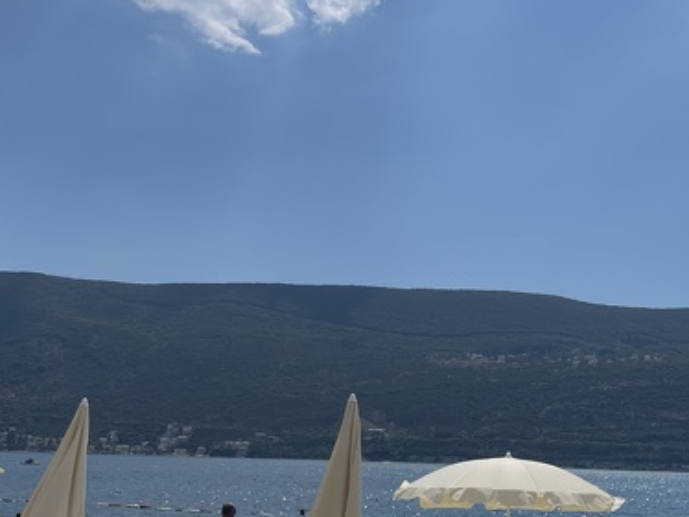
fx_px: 1095
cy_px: 219
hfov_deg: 34.8
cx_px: 403
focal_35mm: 55
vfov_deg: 26.6
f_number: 1.6
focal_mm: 5.1
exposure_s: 1/9174
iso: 32
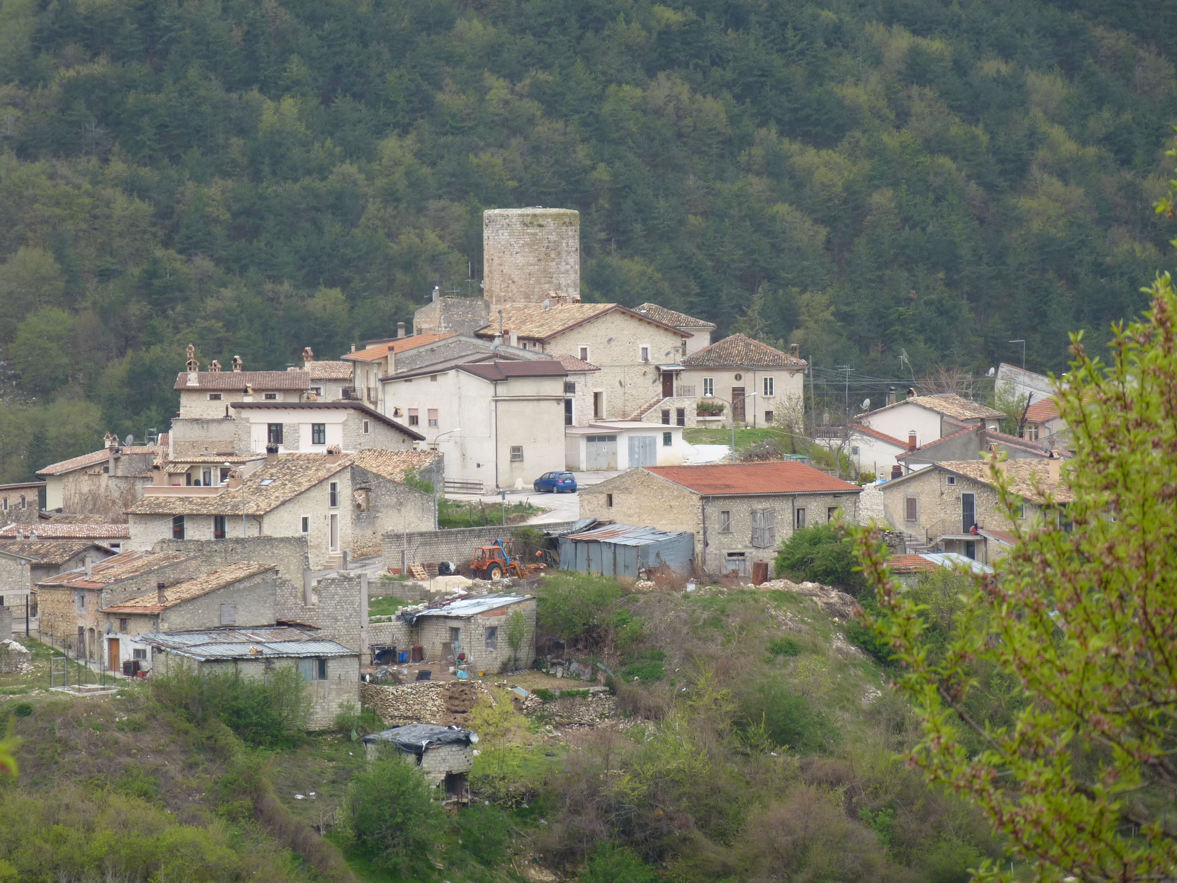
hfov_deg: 8.5
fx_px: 7888
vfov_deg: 6.4
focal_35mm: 232
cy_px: 442
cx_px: 588
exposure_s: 1/80
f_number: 5.6
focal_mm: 41.5
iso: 100
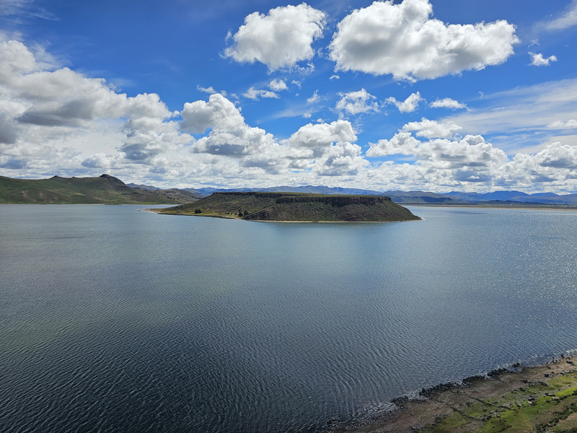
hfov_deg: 73.9
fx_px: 383
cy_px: 216
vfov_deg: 58.9
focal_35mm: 23
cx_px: 288
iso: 10
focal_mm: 6.3
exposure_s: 1/1804
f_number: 1.7
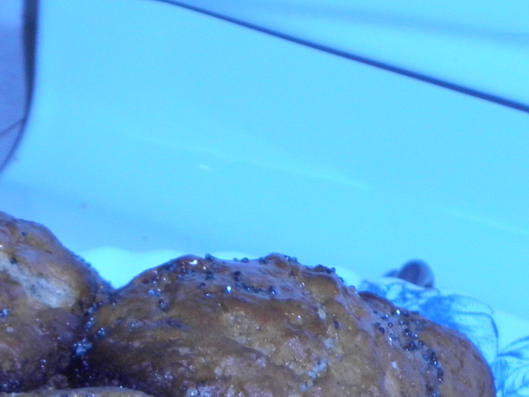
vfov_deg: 7.5
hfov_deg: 10.0
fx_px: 2996
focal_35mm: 196
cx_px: -50
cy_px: 537
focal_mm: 11.3
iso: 160
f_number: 5.4
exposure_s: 1/80
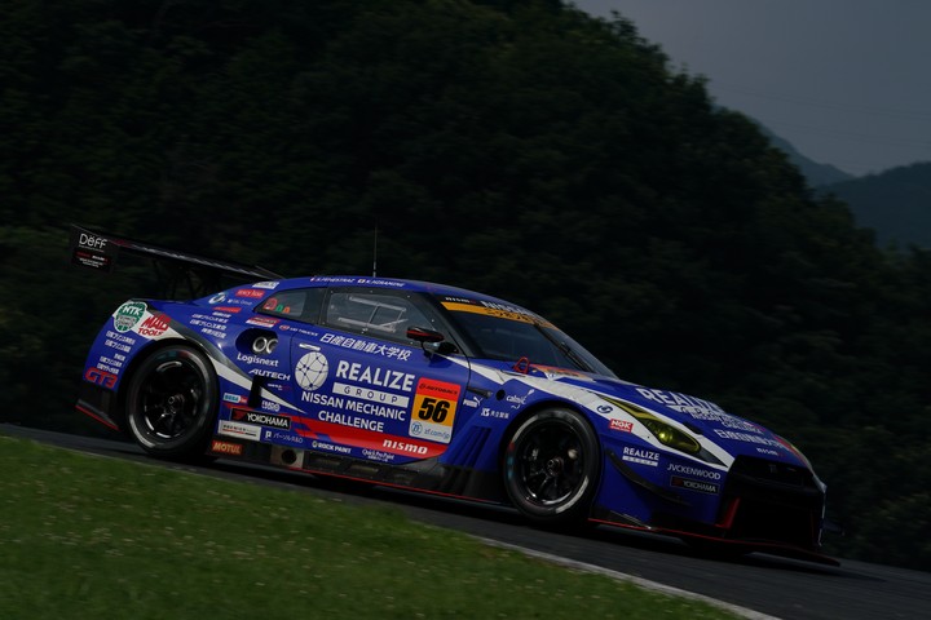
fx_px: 6413
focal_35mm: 248
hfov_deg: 8.3
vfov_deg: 5.5
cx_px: 466
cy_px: 310
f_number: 20
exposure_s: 1/400
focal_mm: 248
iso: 200
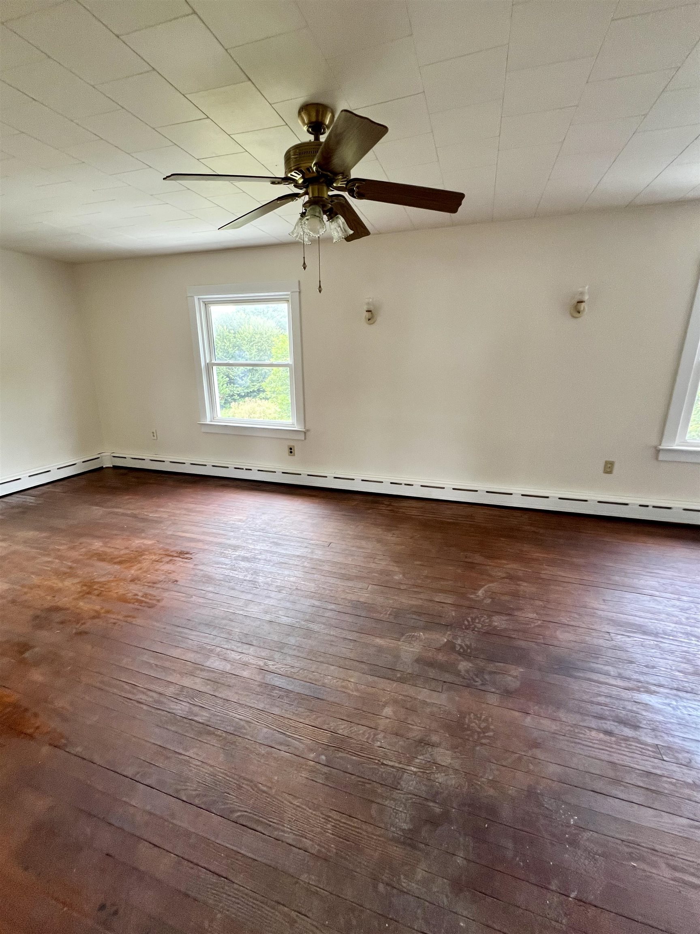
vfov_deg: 106.2
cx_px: 350
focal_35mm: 13
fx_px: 351
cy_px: 467
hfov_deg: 89.9
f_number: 1.8
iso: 160
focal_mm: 1.57
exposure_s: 1/99
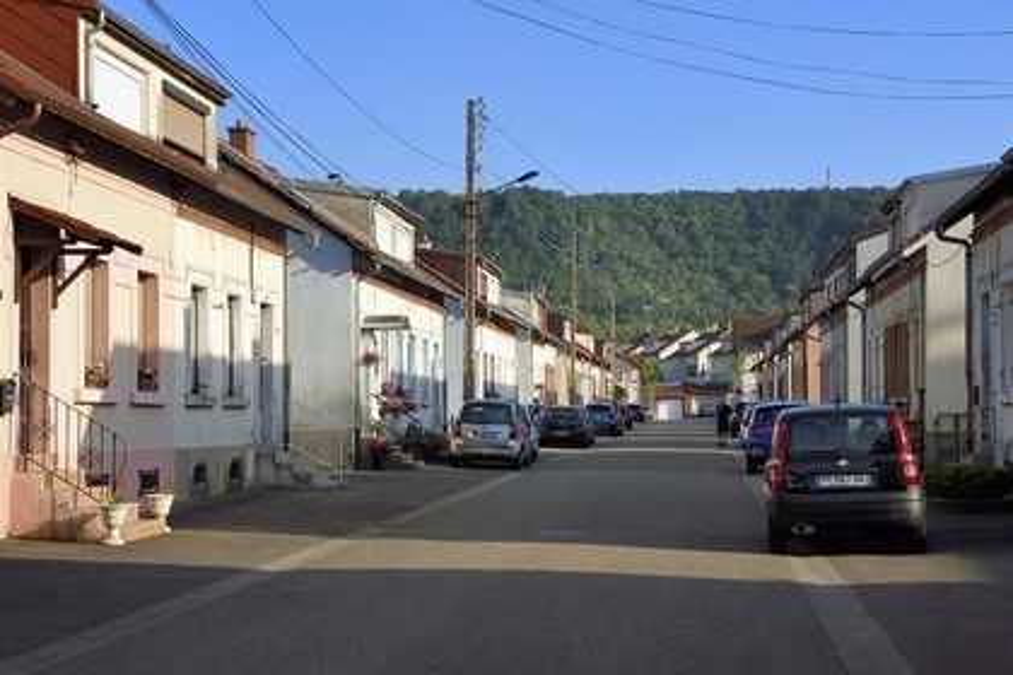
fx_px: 1688
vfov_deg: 22.6
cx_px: 506
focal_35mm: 60
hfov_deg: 33.4
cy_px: 338
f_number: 13
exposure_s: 1/200
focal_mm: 60
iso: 200
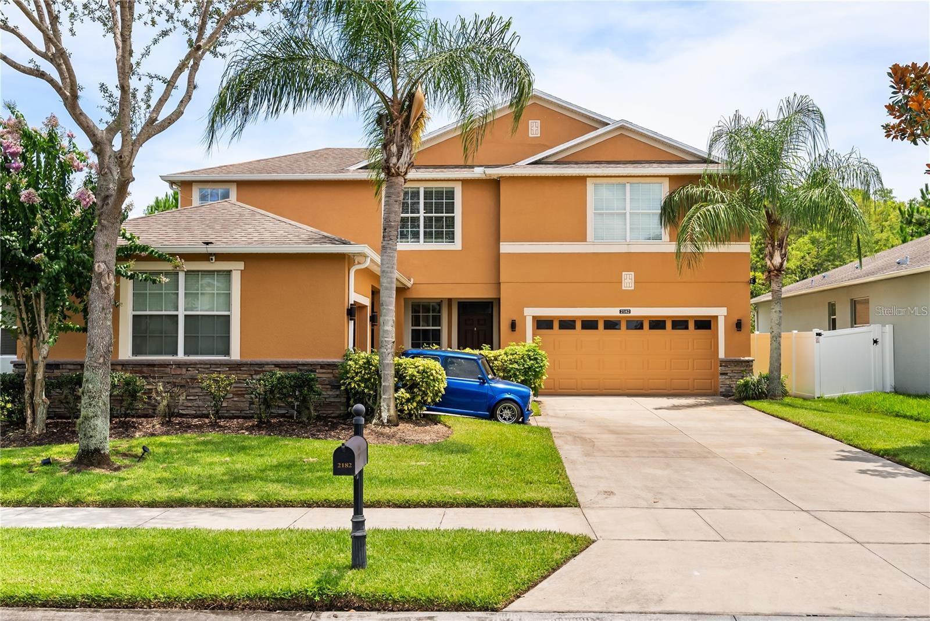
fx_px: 904
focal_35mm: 35
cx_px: 465
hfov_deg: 54.4
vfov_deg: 37.9
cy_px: 310
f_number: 7.1
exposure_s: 1/1000
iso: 640
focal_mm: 35
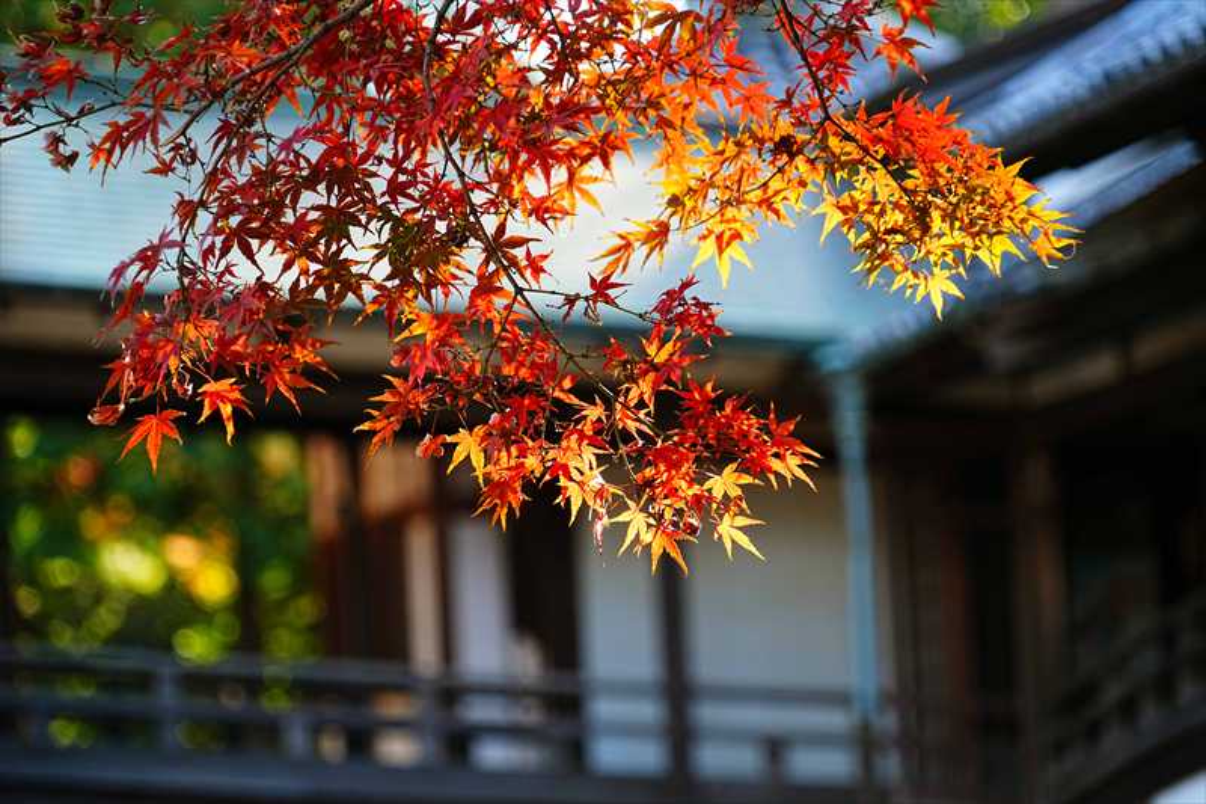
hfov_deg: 12.6
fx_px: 5459
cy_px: 402
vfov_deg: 8.4
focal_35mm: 163
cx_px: 603
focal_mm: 163
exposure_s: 1/200
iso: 640
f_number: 6.3
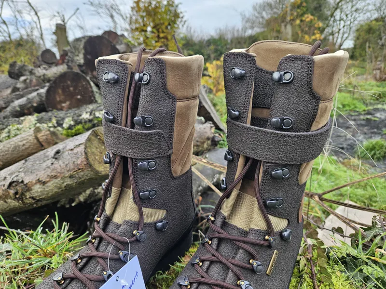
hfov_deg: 73.9
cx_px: 193
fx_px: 256
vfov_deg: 58.9
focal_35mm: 23
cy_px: 144
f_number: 1.8
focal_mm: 5.4
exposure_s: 1/190
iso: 80
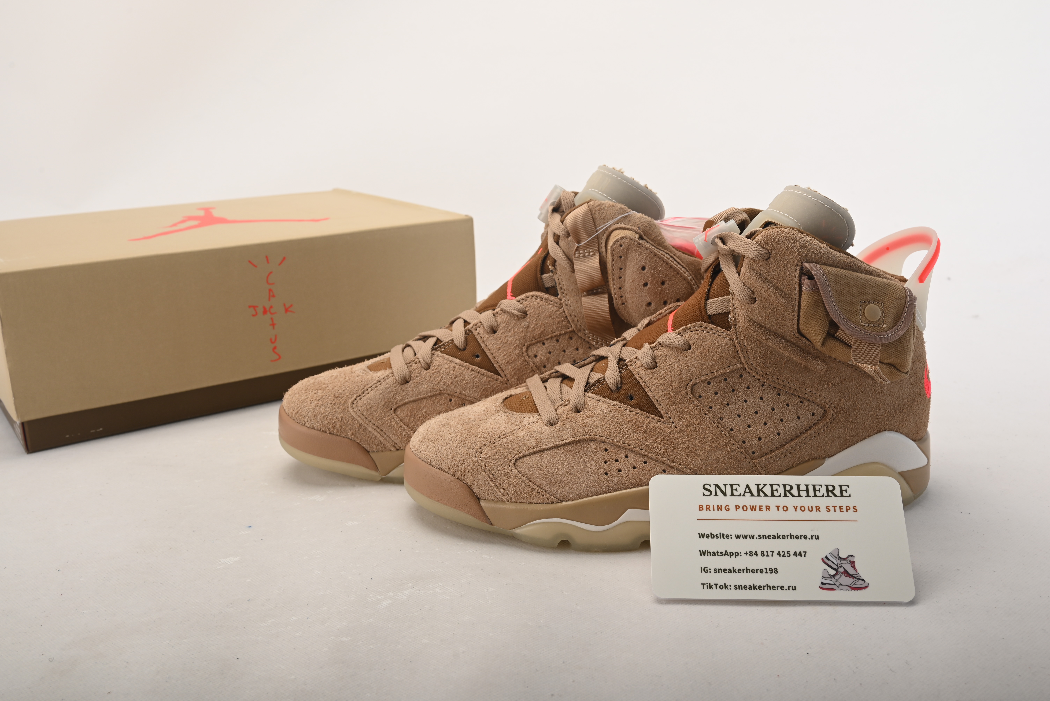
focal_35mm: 33
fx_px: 963
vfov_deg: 40.0
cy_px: 350
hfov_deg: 57.2
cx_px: 525
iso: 100
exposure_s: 1/200
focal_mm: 33
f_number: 11
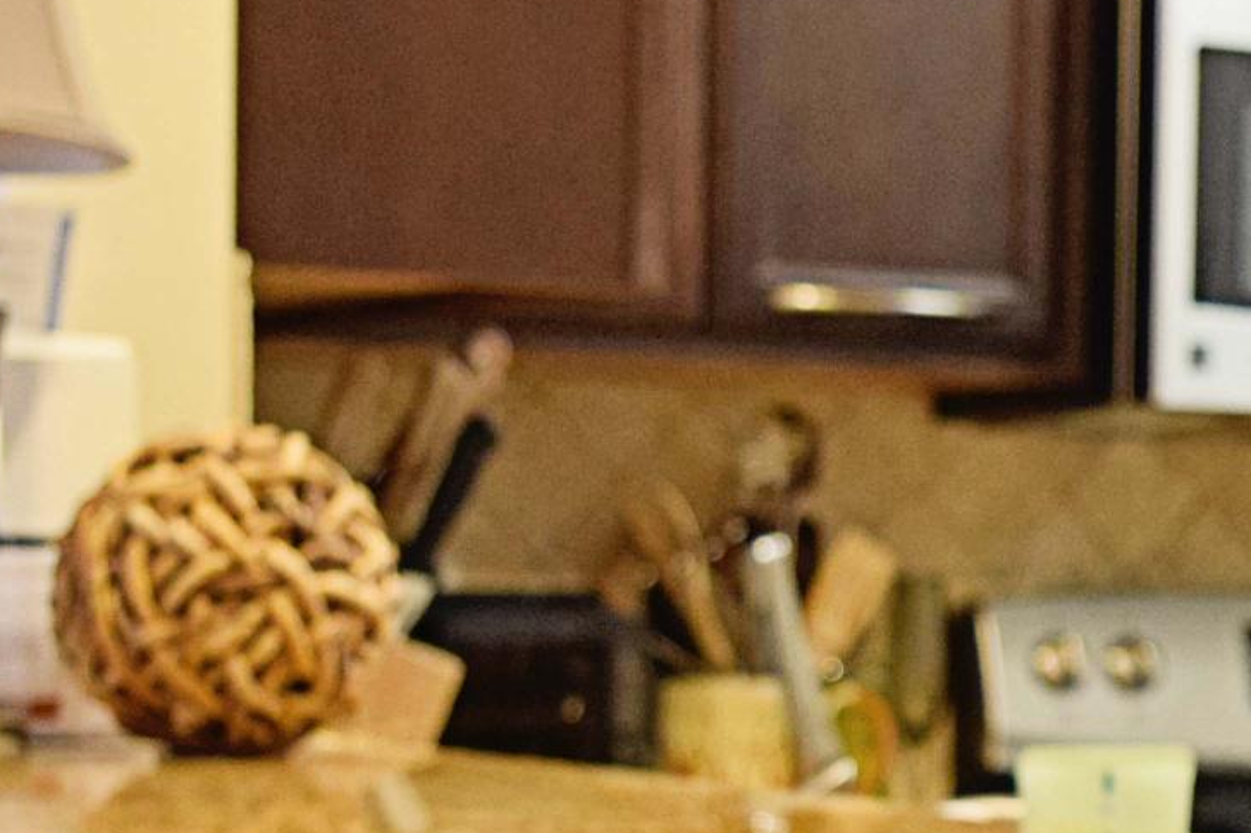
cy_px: 787
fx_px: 4517
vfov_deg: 10.5
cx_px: 1740
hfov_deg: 14.9
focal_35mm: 130
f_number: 3.8
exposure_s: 1/20
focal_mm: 21
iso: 800
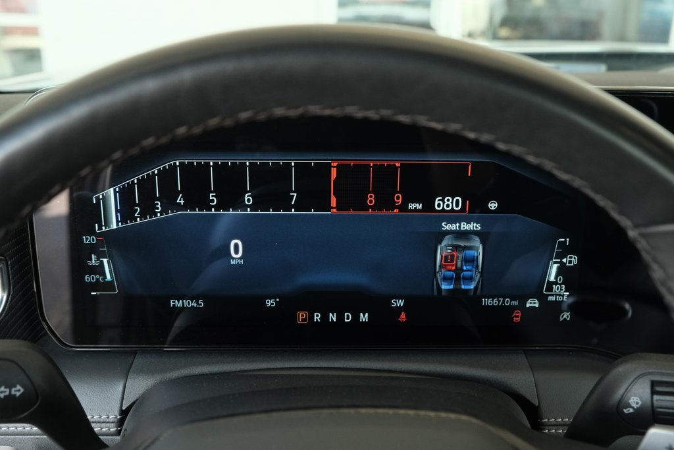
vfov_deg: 36.9
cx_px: 337
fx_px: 674
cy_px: 225
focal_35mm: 36
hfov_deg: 53.1
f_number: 5
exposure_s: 1/160
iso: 1600
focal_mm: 24.3
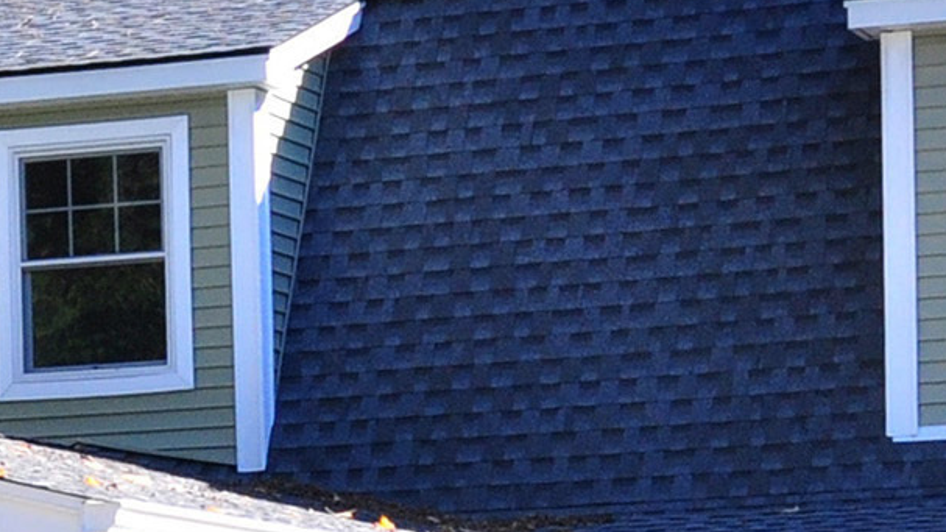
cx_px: -26
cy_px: 732
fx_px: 3761
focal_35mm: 150
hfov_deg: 14.1
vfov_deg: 8.0
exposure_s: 1/200
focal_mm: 20
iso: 400
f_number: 8
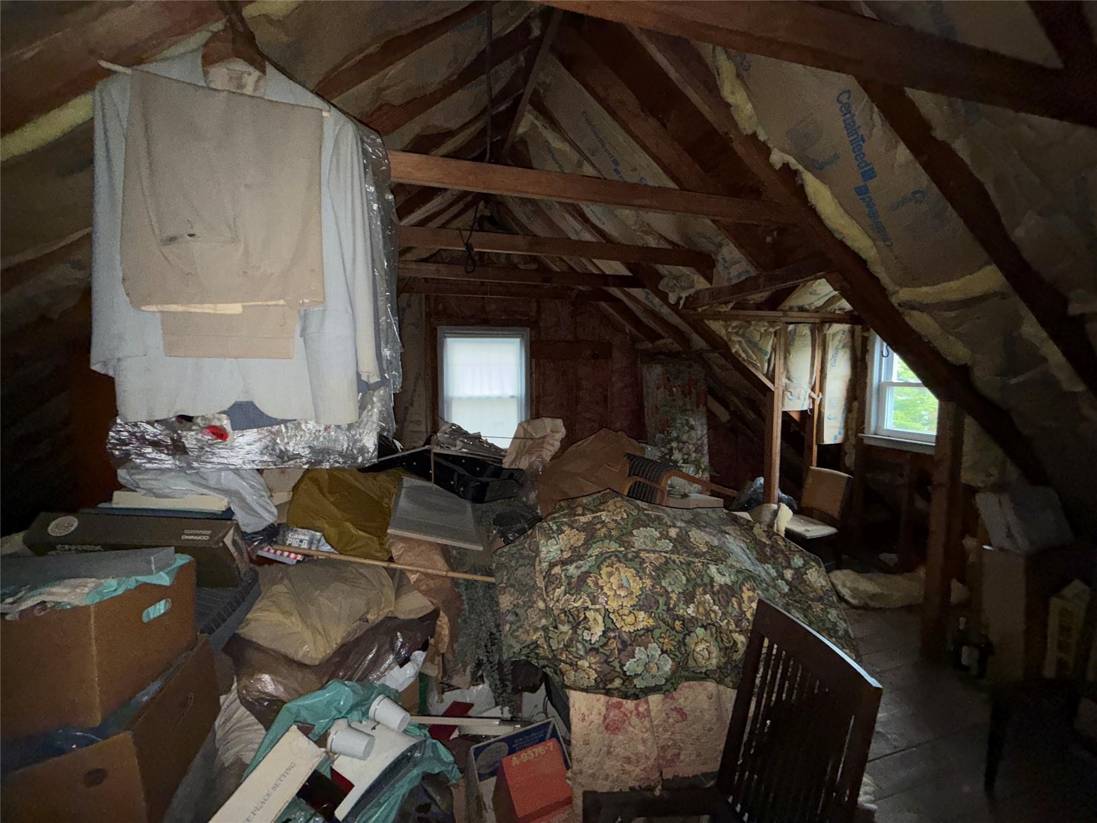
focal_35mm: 14
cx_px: 548
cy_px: 412
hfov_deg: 102.1
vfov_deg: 85.7
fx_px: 444
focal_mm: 2.22
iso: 160
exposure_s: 1/30
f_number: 2.2
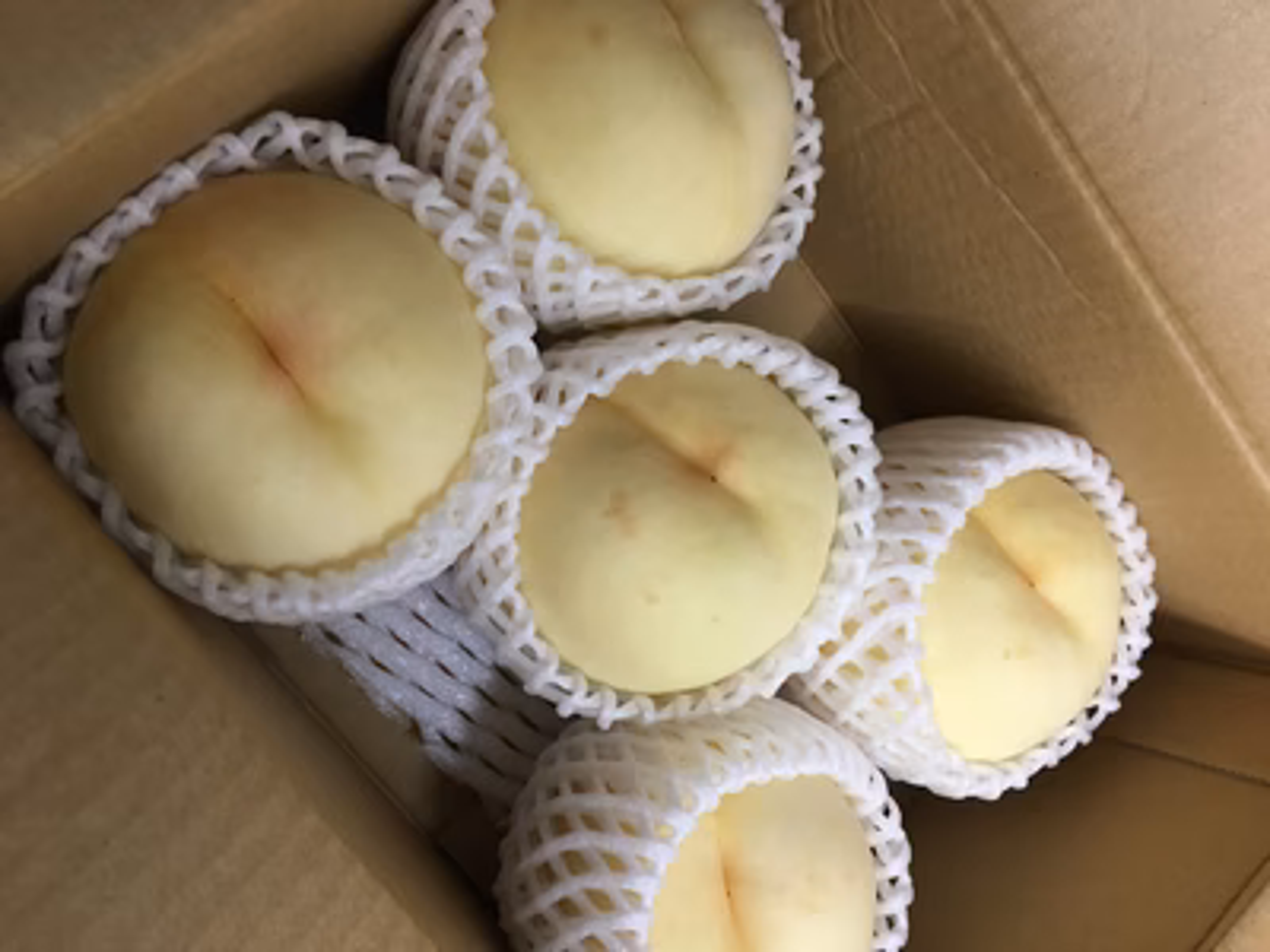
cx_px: 635
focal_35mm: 29
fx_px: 1064
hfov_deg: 61.7
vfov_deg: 48.2
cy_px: 476
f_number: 2.2
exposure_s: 1/15
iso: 50
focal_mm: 4.15
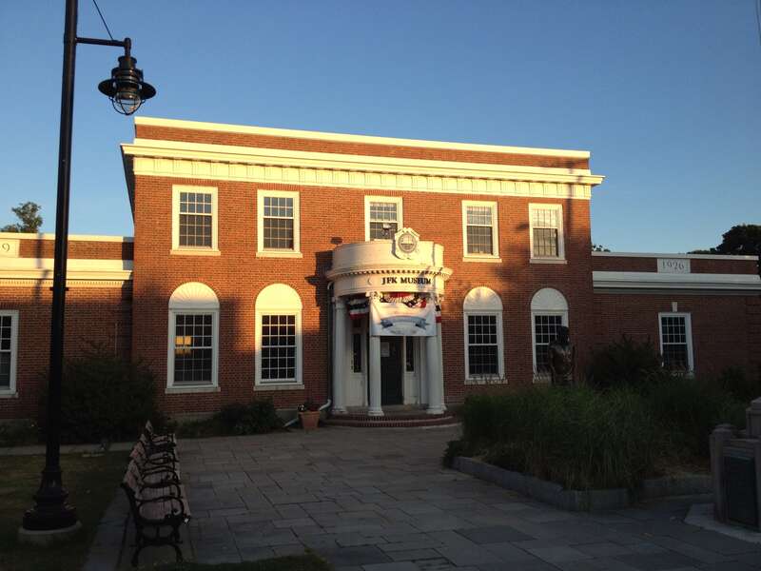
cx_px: 380
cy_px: 286
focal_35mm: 35
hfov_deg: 52.6
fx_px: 769
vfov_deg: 40.7
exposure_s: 1/397
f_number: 2.4
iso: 64
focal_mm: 4.28
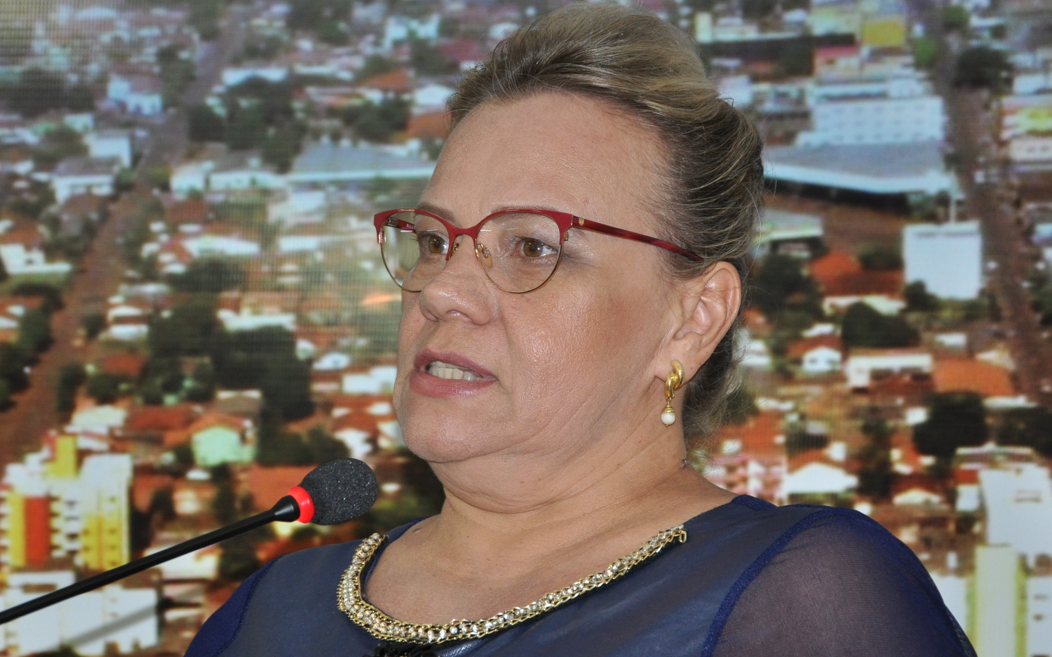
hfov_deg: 14.4
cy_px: 413
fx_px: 4157
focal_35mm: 145
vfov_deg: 9.0
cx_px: 479
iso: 800
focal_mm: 80
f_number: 5.3
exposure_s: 1/60
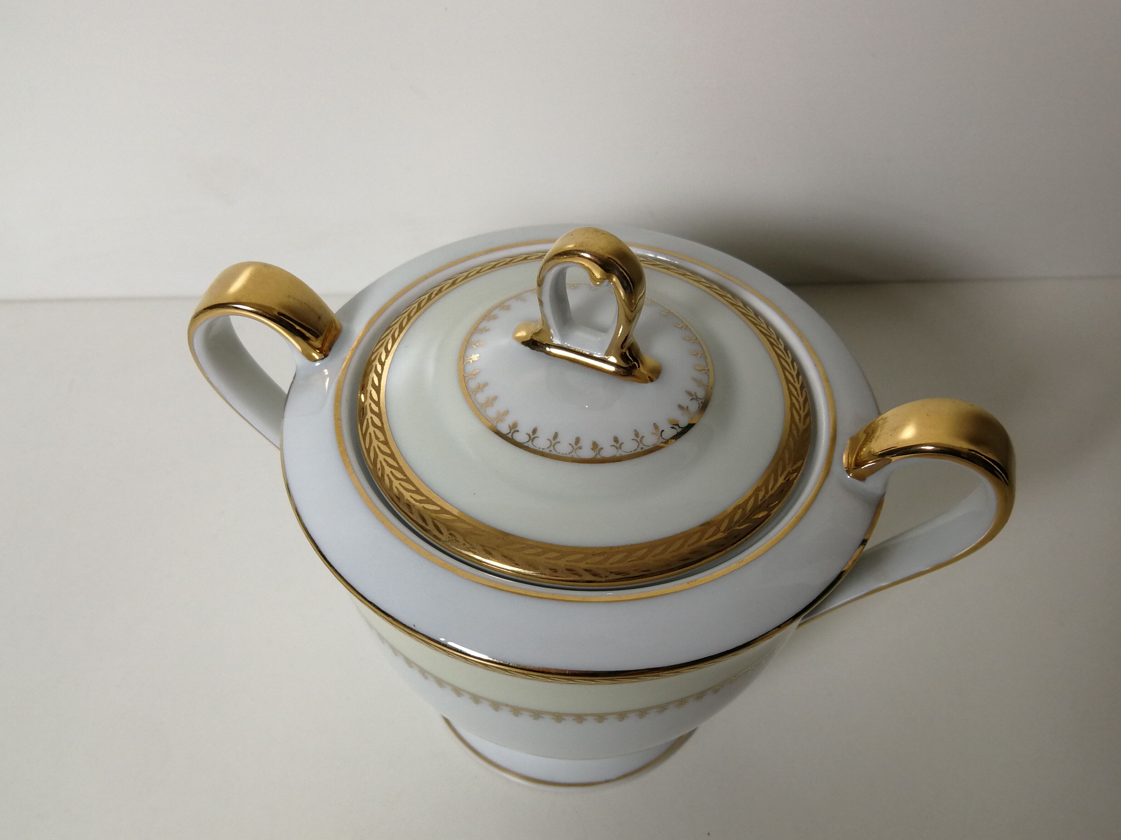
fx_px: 1101
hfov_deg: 53.9
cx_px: 542
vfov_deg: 41.7
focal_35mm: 34
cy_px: 490
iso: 80
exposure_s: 1/100
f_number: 2.2
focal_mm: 3.95
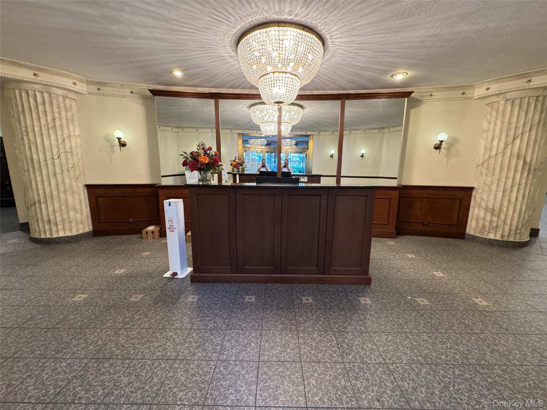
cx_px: 274
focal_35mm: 14
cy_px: 205
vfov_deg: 85.7
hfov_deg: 102.1
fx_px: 221
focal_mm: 2.22
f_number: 2.2
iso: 400
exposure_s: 1/60
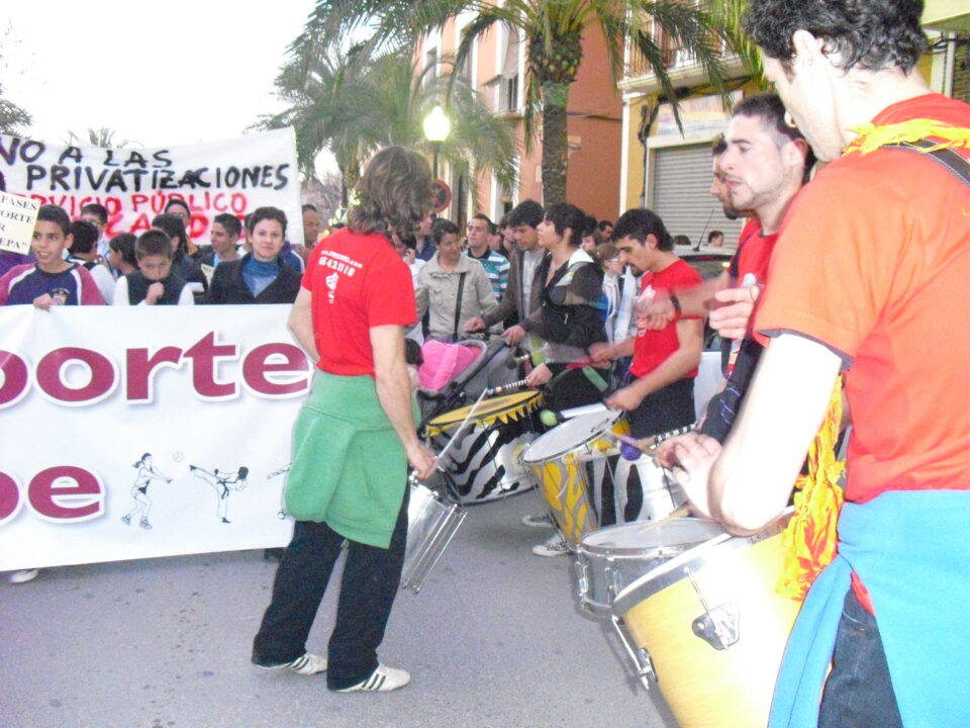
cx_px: 485
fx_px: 1009
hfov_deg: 51.4
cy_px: 364
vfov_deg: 39.7
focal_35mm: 36
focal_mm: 6.3
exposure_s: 1/60
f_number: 3.1
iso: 1600
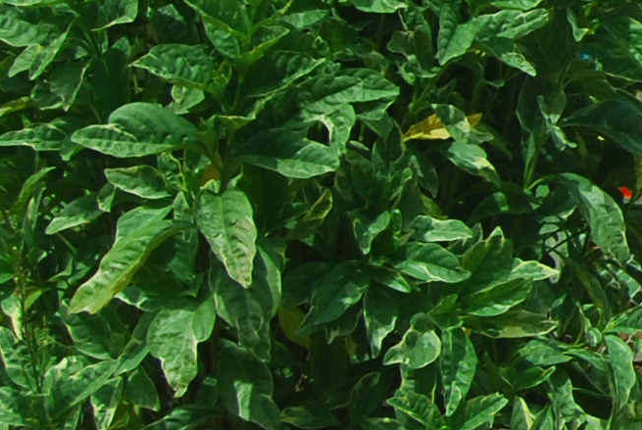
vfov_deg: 7.0
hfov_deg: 9.0
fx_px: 3483
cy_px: -141
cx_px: 1789
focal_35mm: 195
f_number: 7.1
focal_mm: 22
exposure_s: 1/200
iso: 100
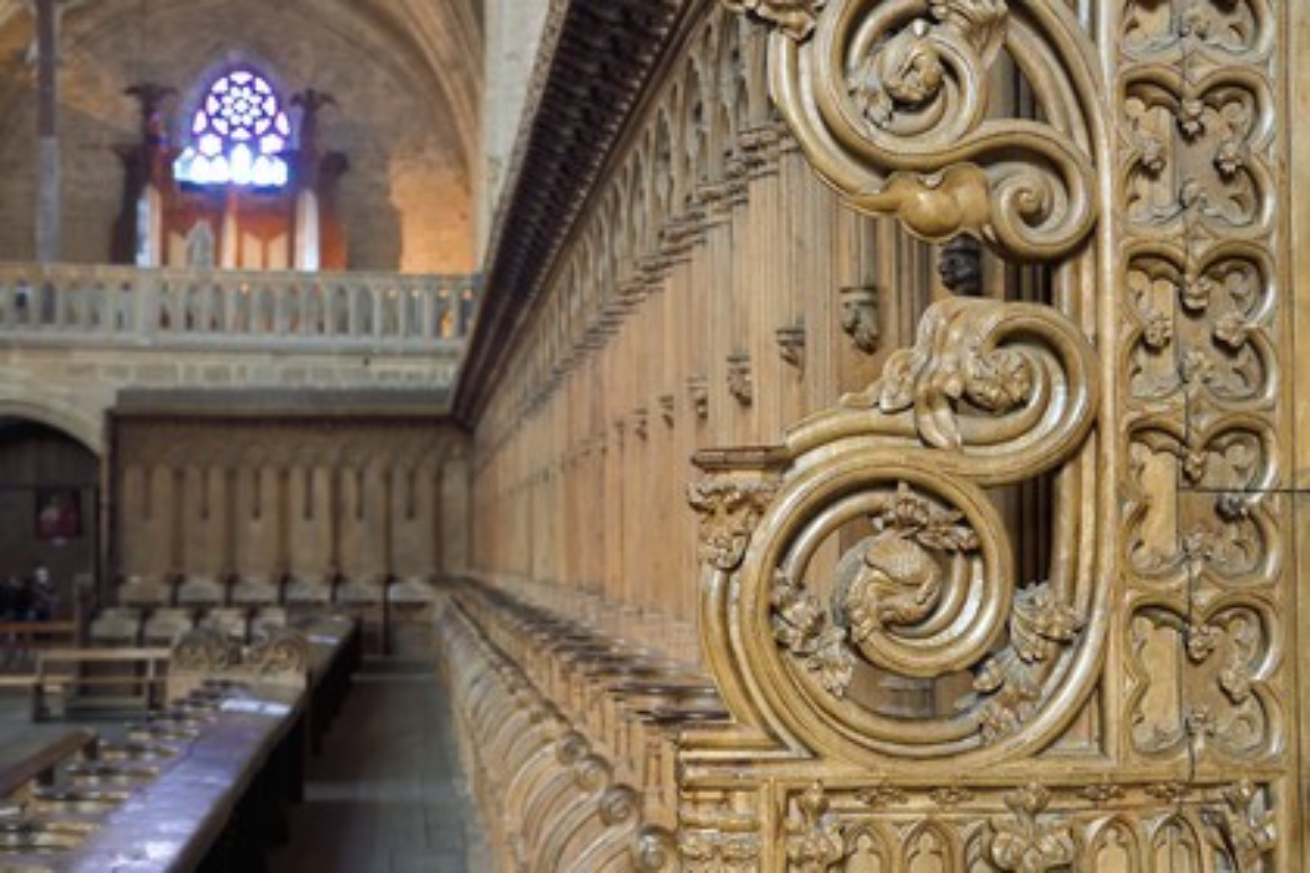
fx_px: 1747
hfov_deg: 41.1
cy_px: 436
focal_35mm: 48
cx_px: 655
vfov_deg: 28.1
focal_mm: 48
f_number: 7.1
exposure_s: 1/13
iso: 1600
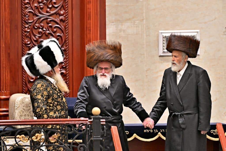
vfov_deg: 4.6
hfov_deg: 6.9
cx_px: 113
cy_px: 76
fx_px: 1883
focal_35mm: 300
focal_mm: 200
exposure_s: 1/400
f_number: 2.8
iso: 800
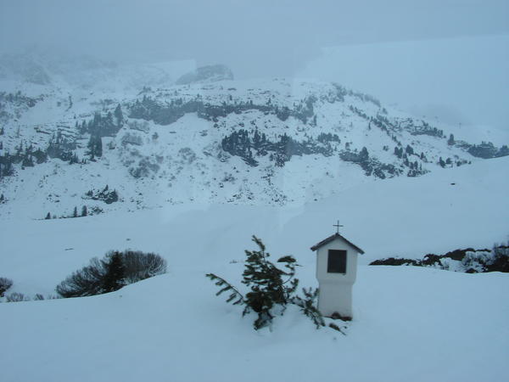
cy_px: 191
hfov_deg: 51.4
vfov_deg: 39.7
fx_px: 529
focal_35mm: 36
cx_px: 254
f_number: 4.8
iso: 50
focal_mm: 6
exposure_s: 1/800
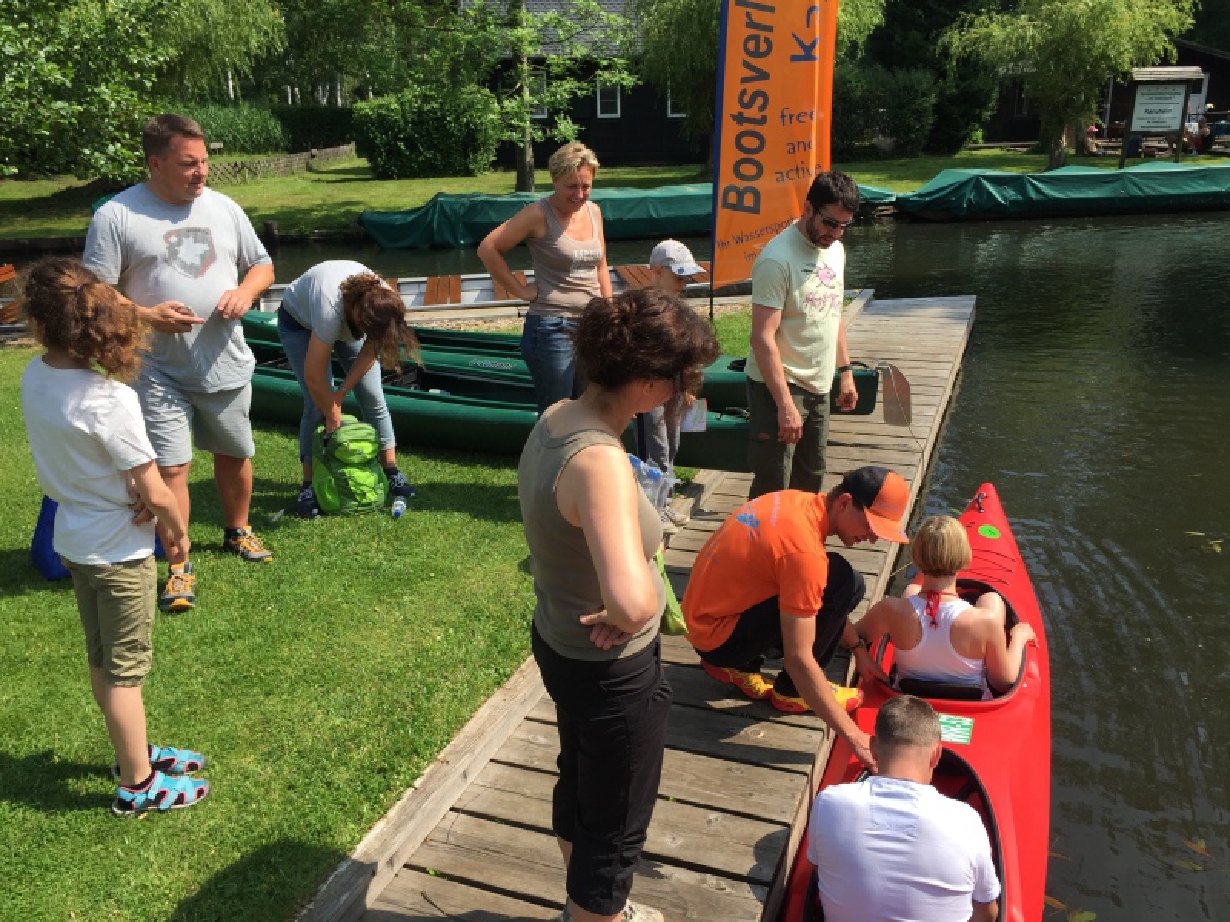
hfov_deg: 61.7
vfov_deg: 48.2
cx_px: 615
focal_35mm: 29
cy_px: 461
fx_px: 1030
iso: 32
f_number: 2.2
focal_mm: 4.15
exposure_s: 1/1319
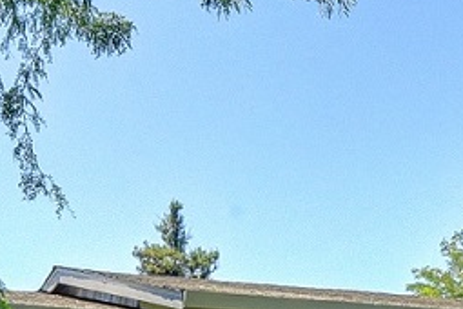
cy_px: 560
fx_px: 1749
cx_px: 378
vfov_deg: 9.6
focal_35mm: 136
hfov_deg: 15.0
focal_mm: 18
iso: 1250
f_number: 13
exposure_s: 1/640
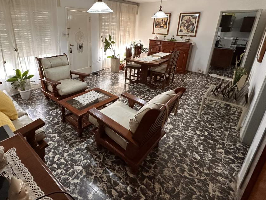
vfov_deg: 65.2
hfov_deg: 80.3
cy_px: 78
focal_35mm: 20
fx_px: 154
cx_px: 101
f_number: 2.2
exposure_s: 1/100
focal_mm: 2.22
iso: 320
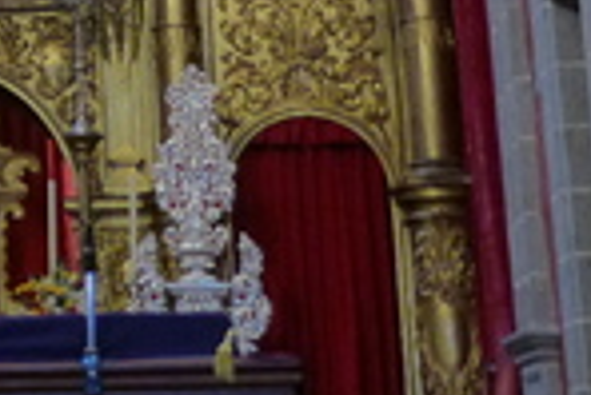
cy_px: -307
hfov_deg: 13.4
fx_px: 2399
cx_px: -226
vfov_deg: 9.0
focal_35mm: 146
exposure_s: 1/8
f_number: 1.5
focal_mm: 5.9
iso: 400
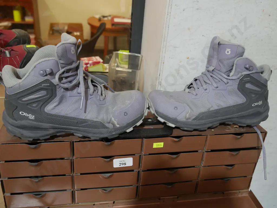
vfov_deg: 41.8
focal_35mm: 34
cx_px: 138
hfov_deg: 53.9
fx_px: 272
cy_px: 104
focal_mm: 17
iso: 800
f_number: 4
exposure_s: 1/60
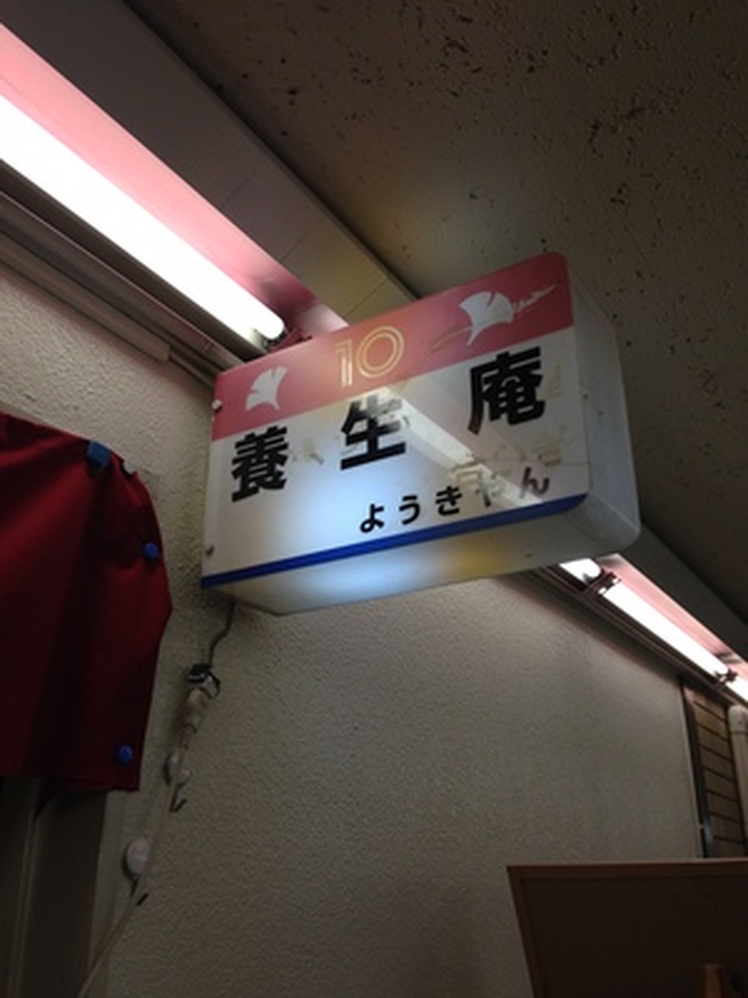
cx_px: 374
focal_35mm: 33
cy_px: 499
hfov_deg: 42.9
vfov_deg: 55.4
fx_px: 951
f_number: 2.4
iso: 64
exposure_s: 1/120
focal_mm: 4.12
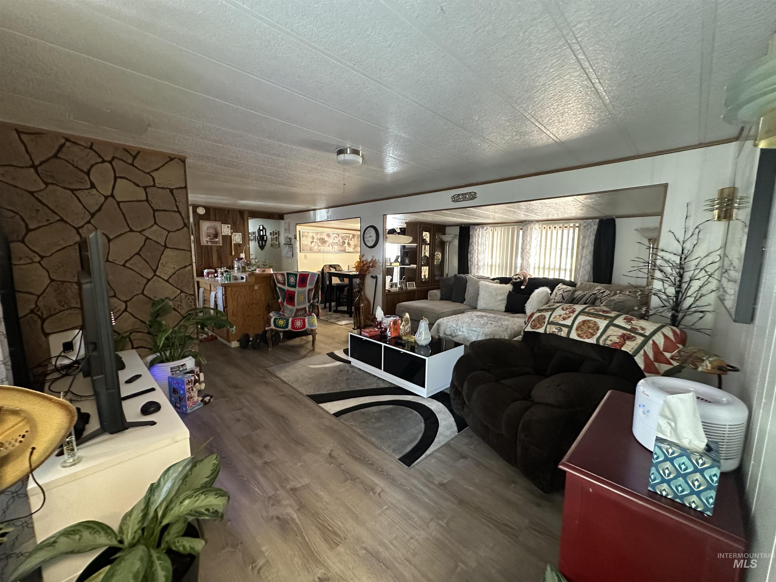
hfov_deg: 102.1
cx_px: 388
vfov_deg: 85.7
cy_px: 291
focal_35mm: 14
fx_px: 314
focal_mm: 2.22
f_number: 2.2
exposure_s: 1/60
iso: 800
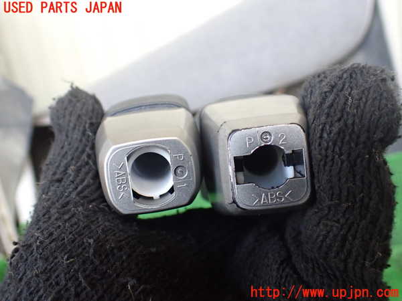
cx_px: 201
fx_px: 348
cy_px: 150
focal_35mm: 30
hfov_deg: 60.0
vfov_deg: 46.8
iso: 500
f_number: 2.3
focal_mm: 5.4
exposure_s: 1/125
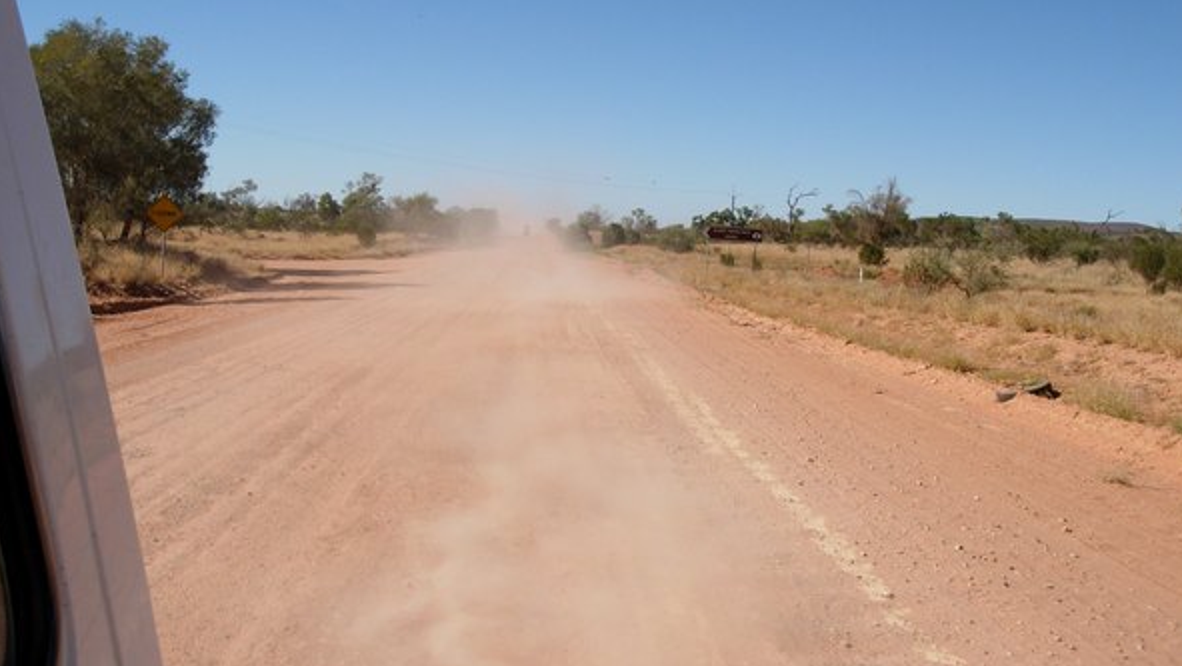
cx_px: 592
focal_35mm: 42
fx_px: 1317
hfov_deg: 48.3
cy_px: 302
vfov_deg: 28.4
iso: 79
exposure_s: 1/1054
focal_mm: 7.8
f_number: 4.8
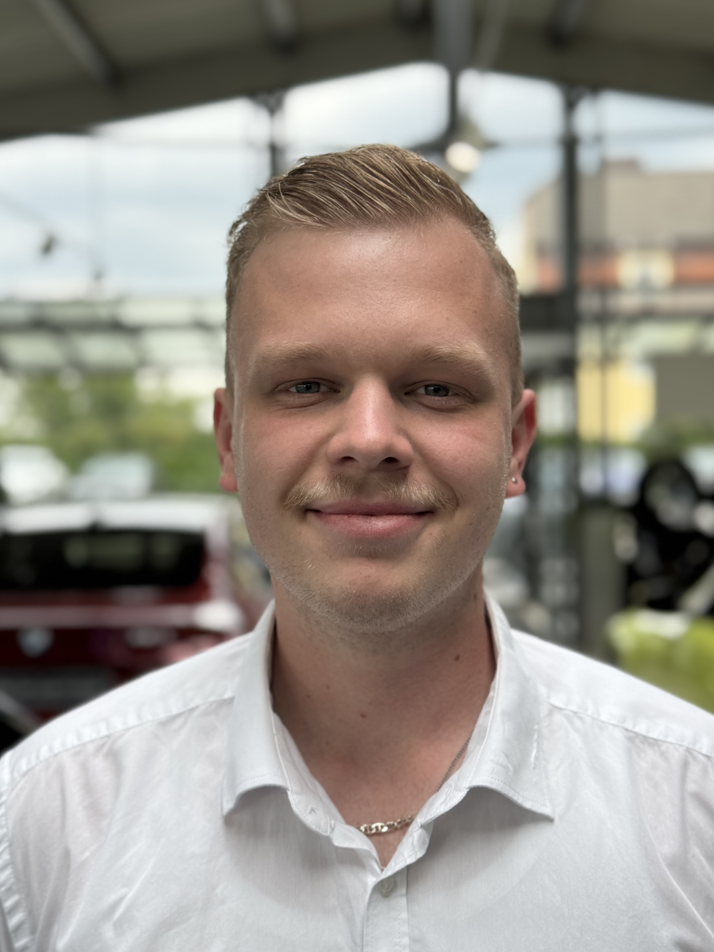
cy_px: 476
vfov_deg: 38.9
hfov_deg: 29.7
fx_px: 1348
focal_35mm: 49
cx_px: 357
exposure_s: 1/296
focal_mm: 6.76
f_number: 1.78
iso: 64
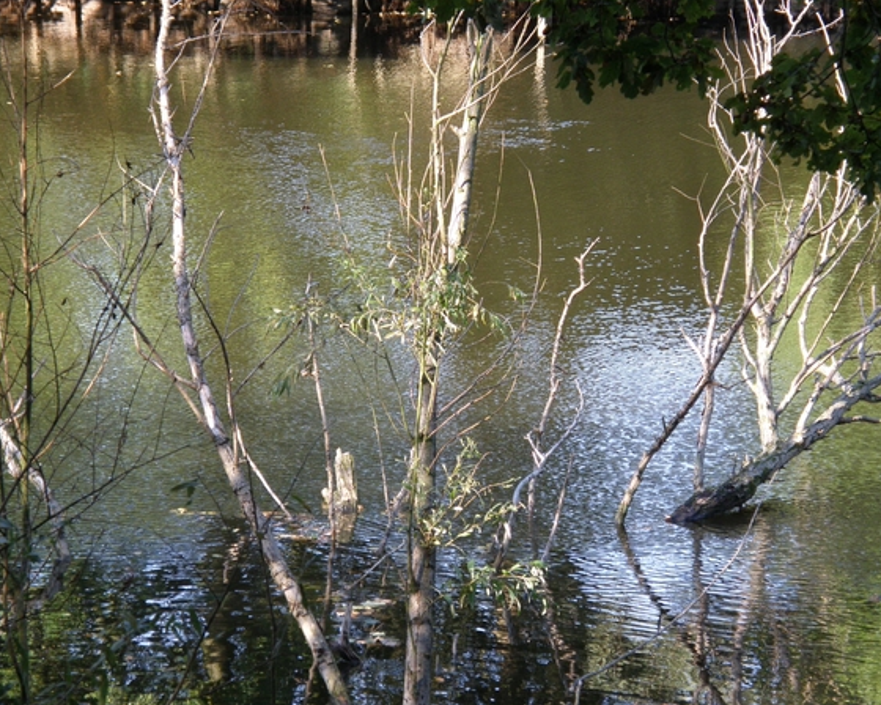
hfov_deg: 12.3
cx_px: 445
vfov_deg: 9.8
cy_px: 352
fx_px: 4094
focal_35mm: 157
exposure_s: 1/100
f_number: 4.3
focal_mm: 26.74
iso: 125
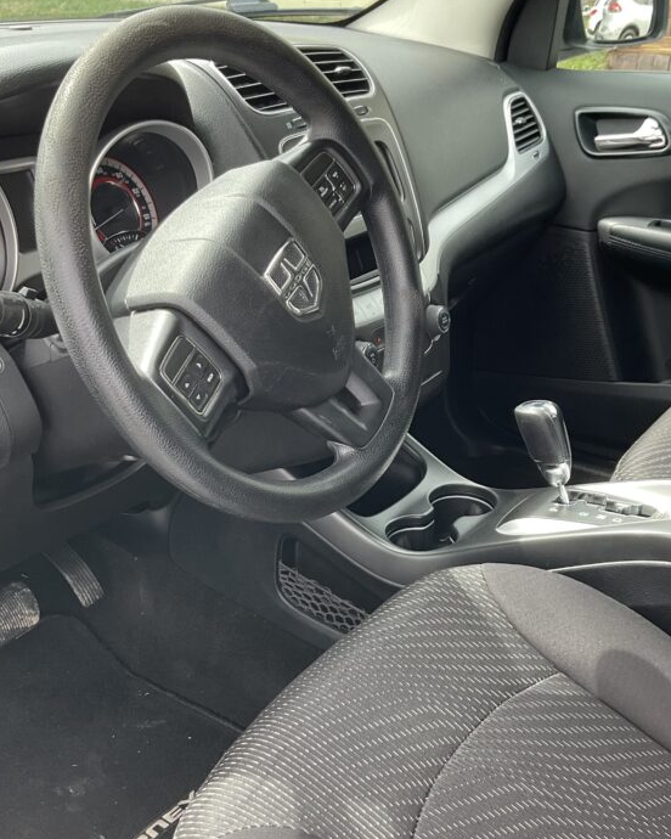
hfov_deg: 35.7
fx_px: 1043
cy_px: 533
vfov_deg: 43.4
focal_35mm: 42
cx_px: 342
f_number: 1.8
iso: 25
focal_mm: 3
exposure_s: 1/120
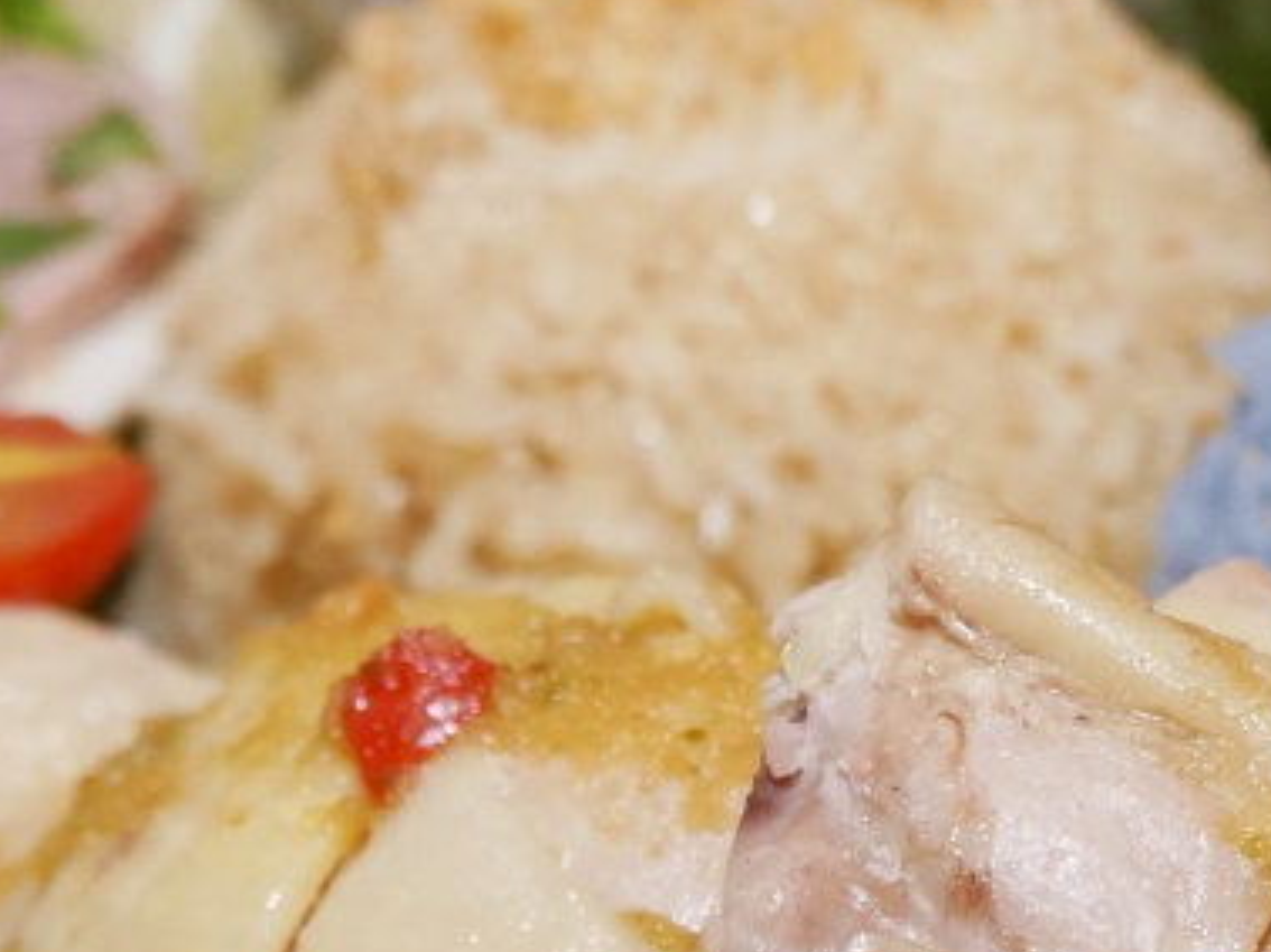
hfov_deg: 7.8
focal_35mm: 254
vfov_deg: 5.8
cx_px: 696
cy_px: 659
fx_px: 9320
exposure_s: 1/100
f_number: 4.7
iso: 1600
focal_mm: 40
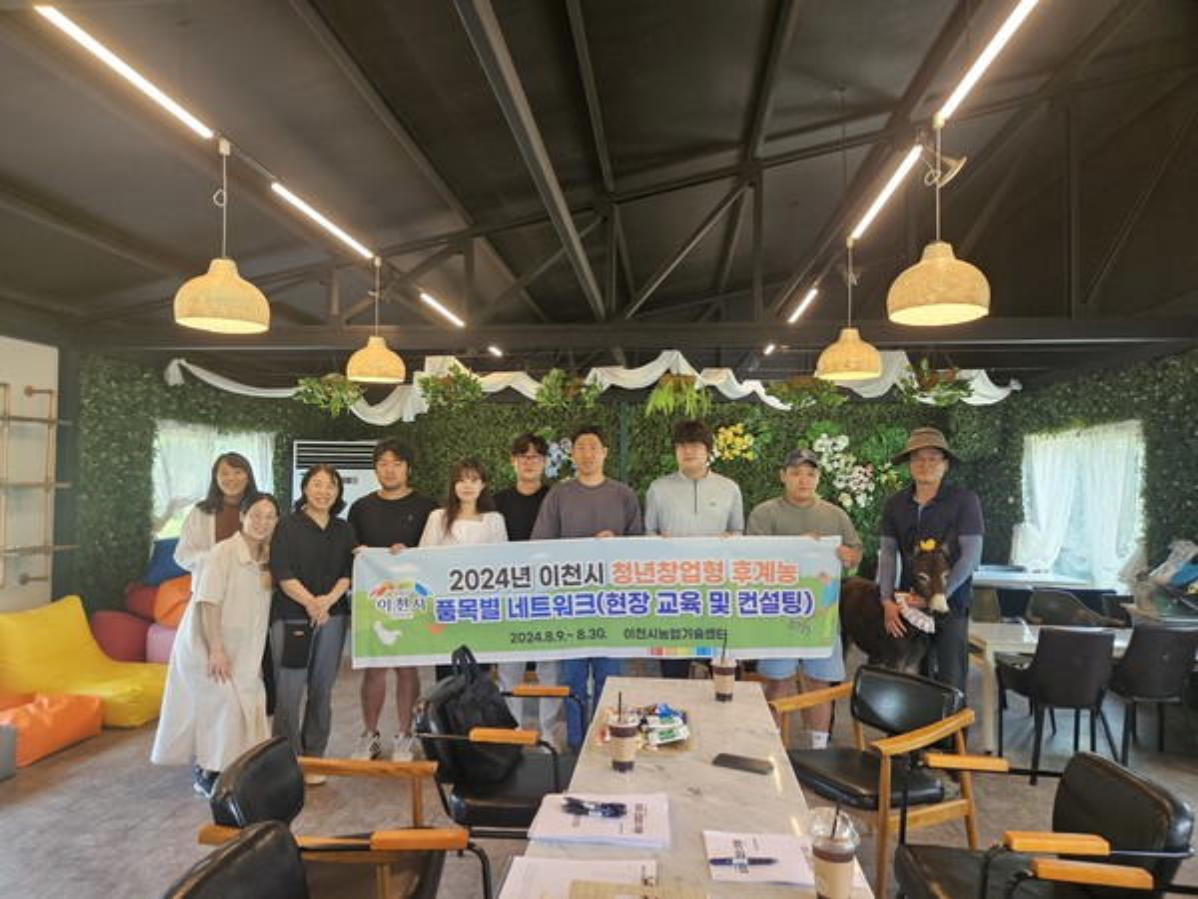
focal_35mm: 23
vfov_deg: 58.9
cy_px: 450
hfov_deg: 73.9
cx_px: 599
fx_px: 796
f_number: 1.8
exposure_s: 1/120
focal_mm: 5.4
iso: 250
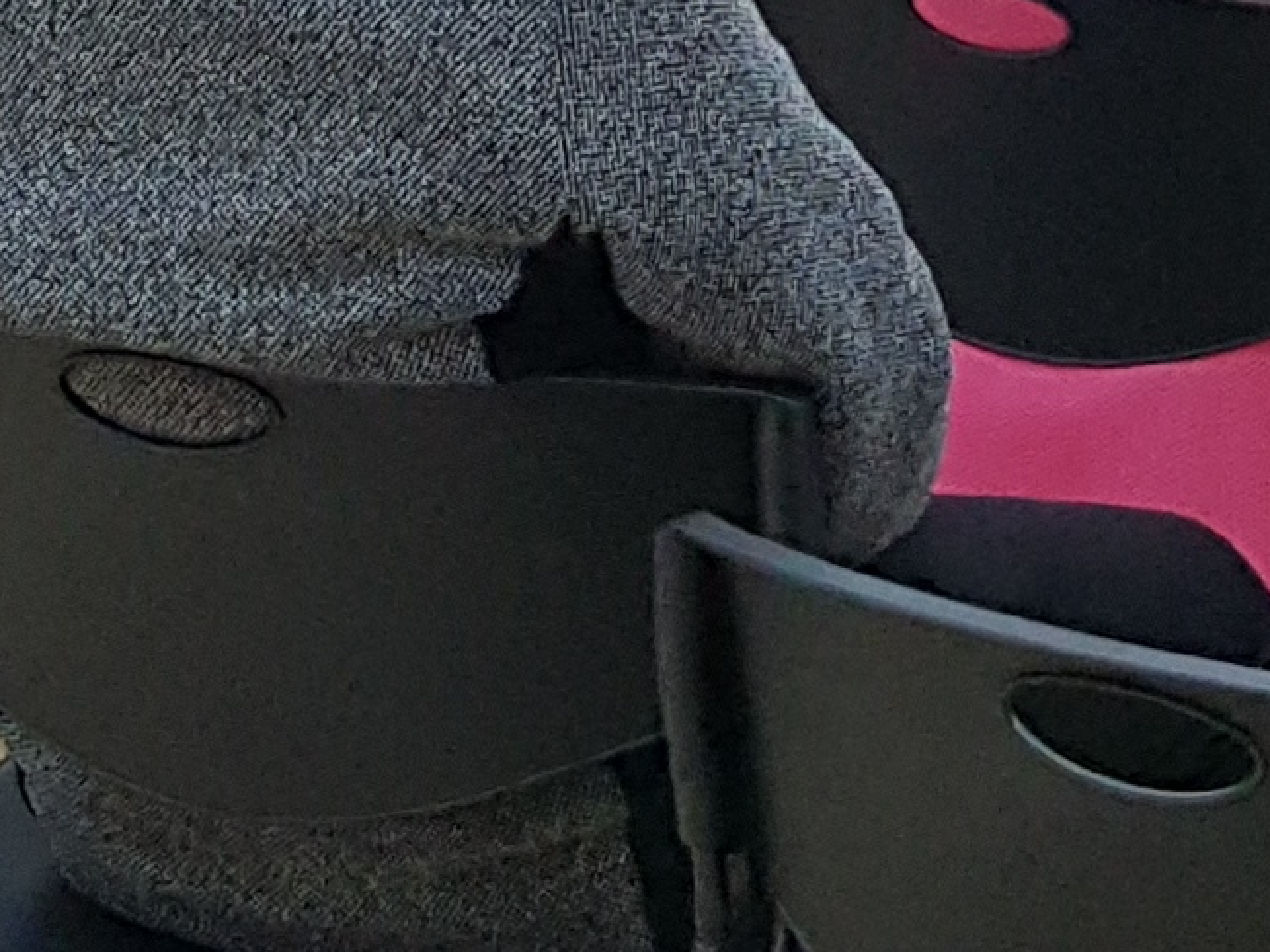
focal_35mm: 161
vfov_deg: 8.7
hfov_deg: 12.3
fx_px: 5906
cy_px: -993
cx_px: 693
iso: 200
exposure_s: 1/60
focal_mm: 4.2
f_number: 1.7
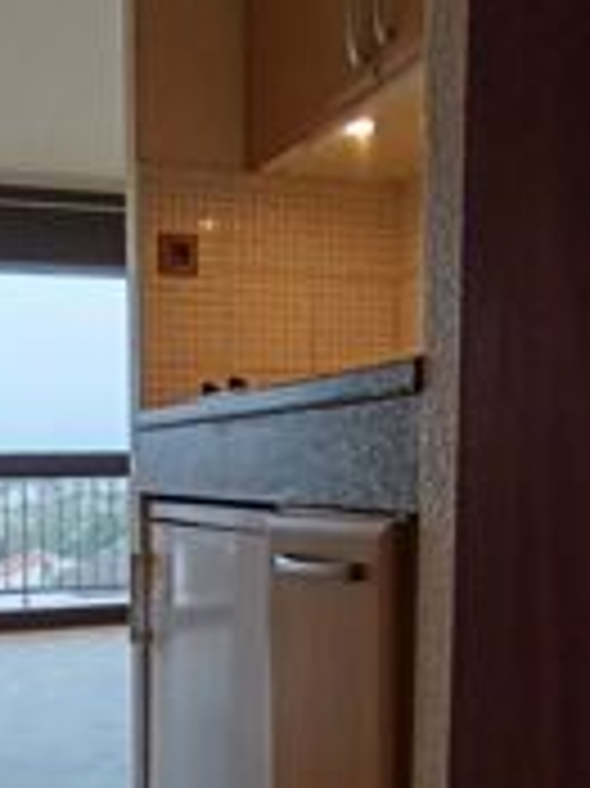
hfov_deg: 35.7
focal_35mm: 39
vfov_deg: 46.4
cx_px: 126
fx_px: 887
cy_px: 579
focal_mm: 1.65
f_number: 2.2
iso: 193
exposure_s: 1/50
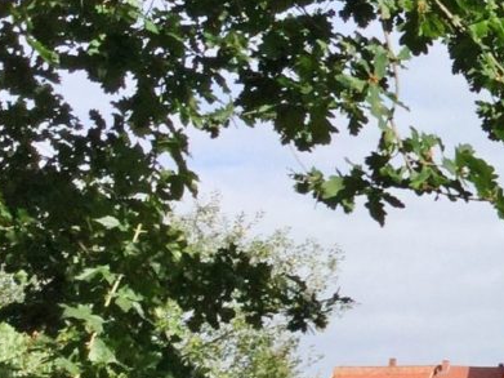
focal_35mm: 127
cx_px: 935
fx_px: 1849
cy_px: 170
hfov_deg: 13.7
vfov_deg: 11.7
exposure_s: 1/1217
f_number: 2.4
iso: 25
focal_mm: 3.3
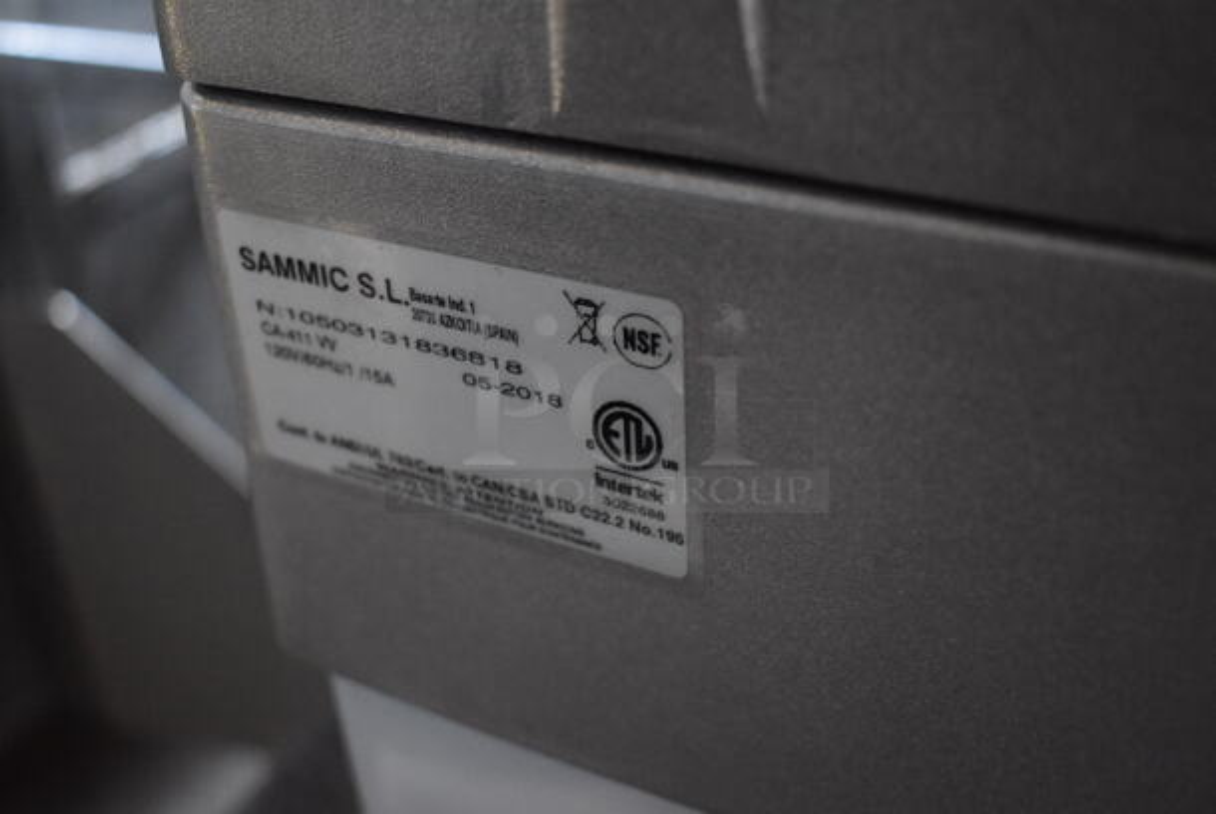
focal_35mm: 42
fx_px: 1420
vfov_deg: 32.0
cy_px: 407
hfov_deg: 46.4
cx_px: 608
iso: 5600
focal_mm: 28
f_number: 4.2
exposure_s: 1/125
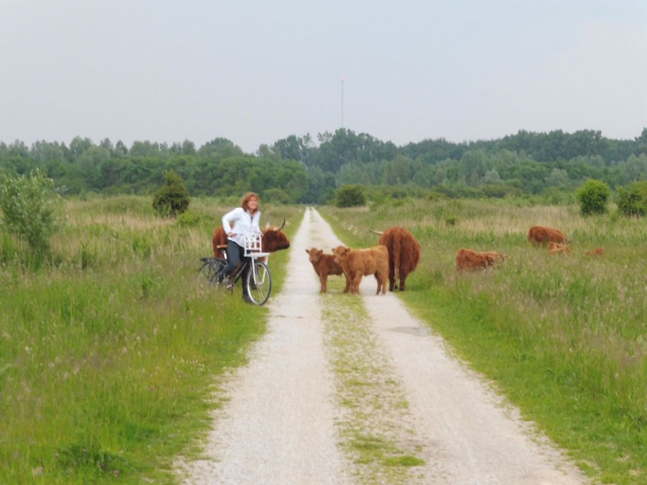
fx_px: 2149
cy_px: 242
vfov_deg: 12.9
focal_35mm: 115
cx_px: 324
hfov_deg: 17.1
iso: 400
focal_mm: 20.6
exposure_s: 1/15
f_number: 5.3
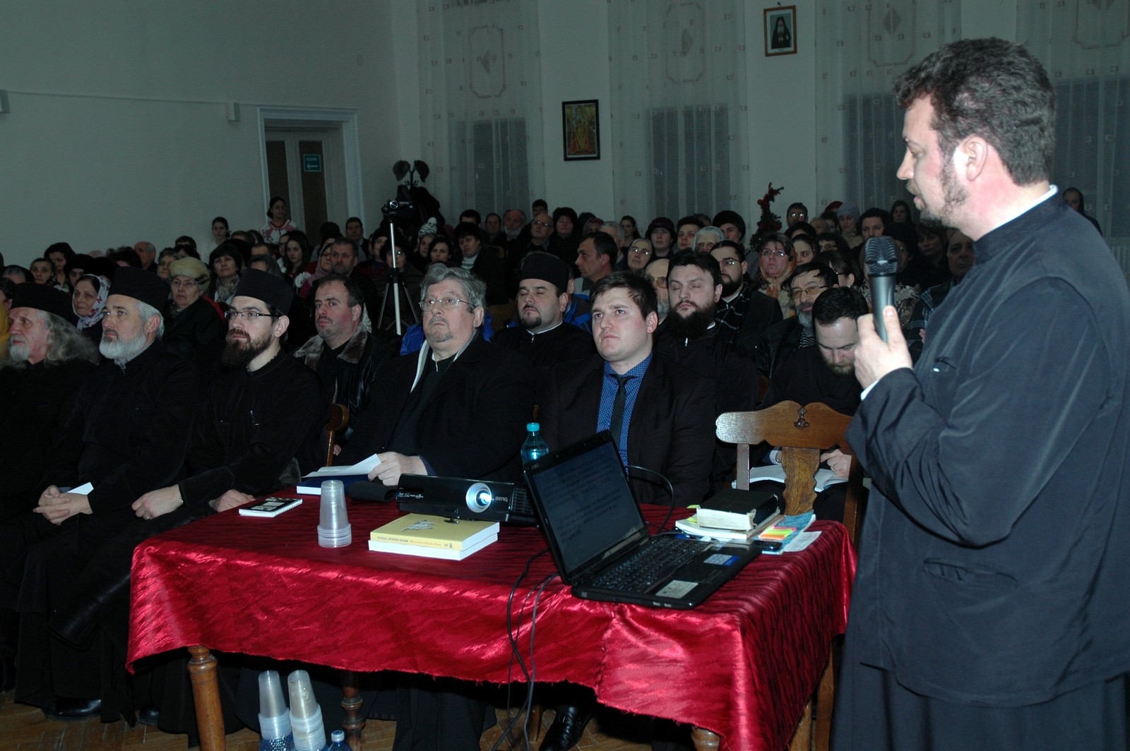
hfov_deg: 48.0
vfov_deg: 33.0
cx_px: 565
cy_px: 376
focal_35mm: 40
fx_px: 1270
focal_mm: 27
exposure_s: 1/60
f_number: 4.5
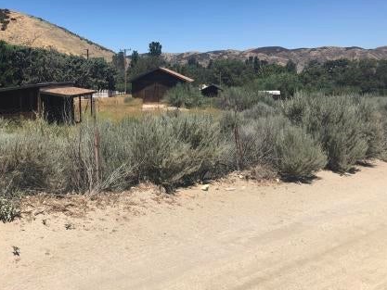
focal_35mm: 43
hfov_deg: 43.1
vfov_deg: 33.5
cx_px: 124
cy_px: 112
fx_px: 481
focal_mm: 4
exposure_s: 1/2525
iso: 20
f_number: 1.8
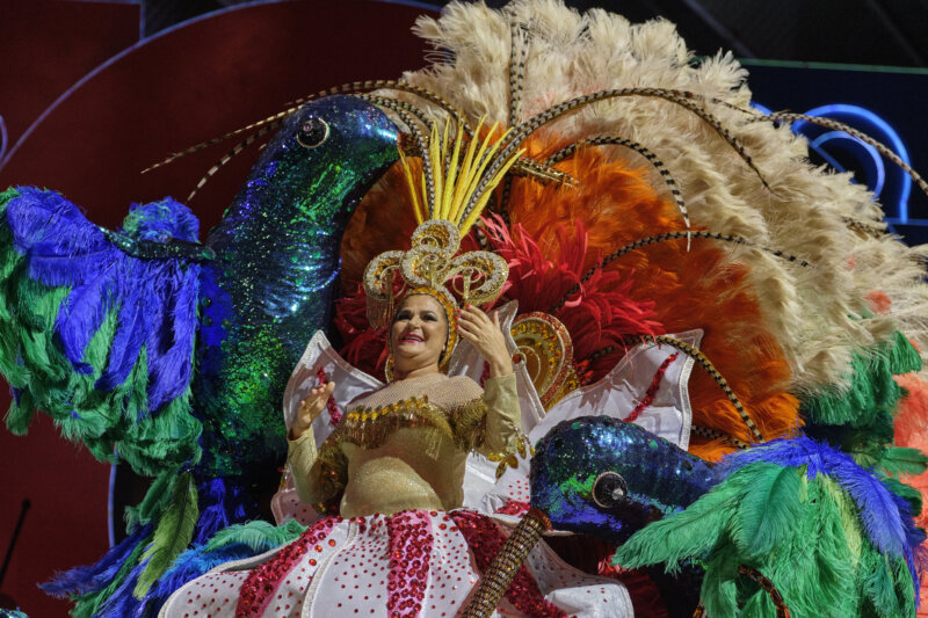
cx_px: 464
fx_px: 2757
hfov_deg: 19.1
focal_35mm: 107
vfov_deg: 12.8
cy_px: 309
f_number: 2.8
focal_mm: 71.5
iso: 1250
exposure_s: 1/320
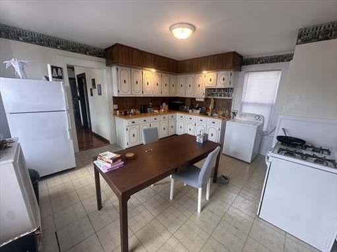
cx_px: 168
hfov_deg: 102.1
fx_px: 136
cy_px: 126
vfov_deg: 85.7
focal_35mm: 14
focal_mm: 2.22
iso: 100
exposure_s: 1/120
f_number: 2.2
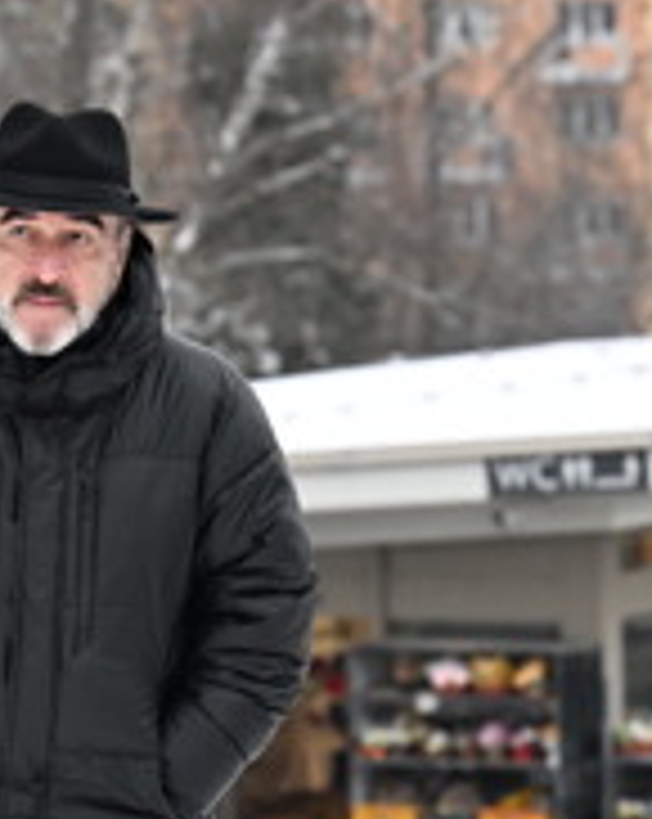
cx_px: 355
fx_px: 9479
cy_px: 842
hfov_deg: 3.9
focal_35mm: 392
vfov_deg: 4.9
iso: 1600
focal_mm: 110
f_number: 5
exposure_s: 1/250
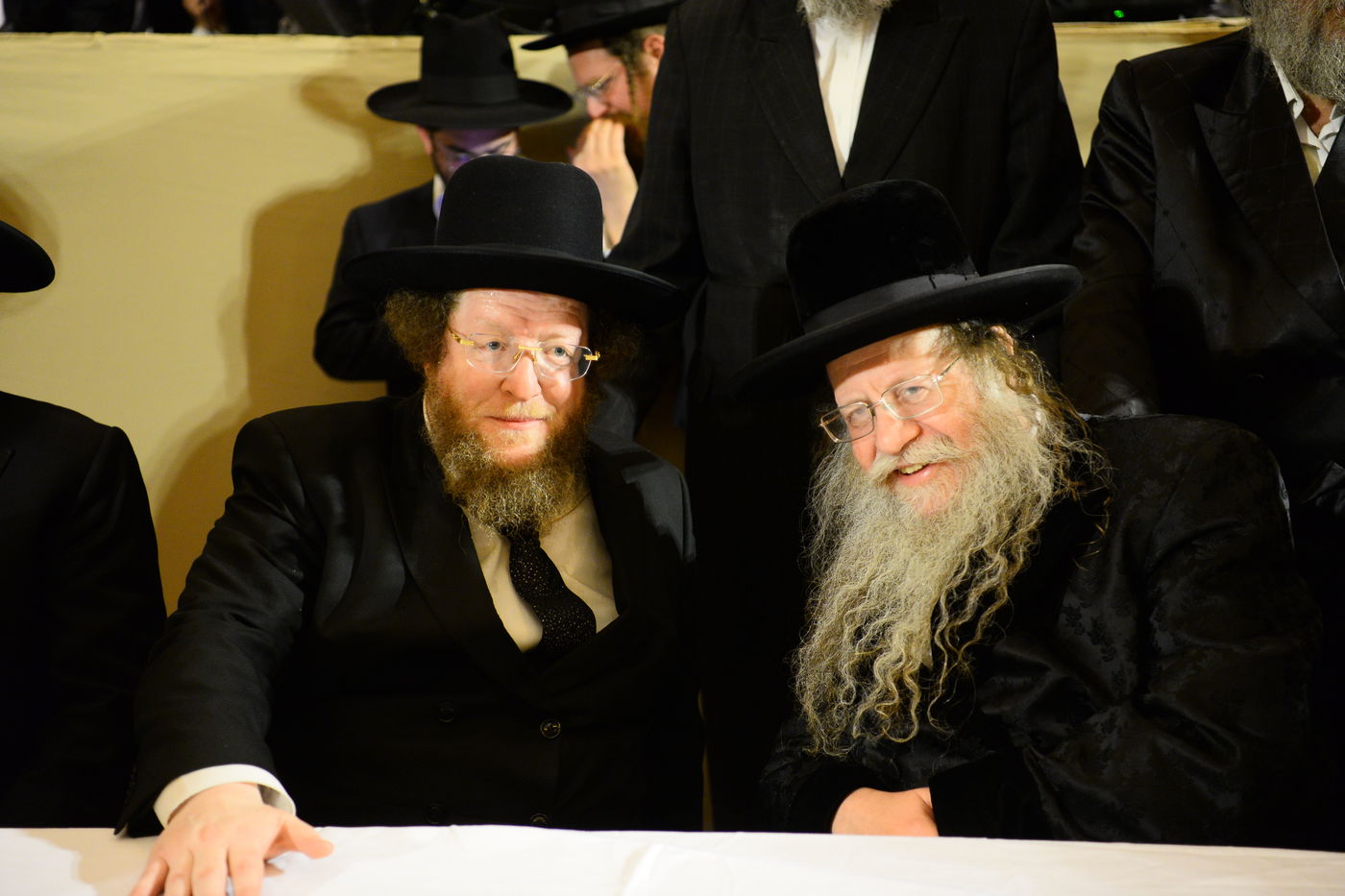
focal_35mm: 52
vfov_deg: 26.0
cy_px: 448
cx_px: 672
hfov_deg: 38.2
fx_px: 1942
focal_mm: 52
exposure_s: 1/160
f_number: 2.8
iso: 2500
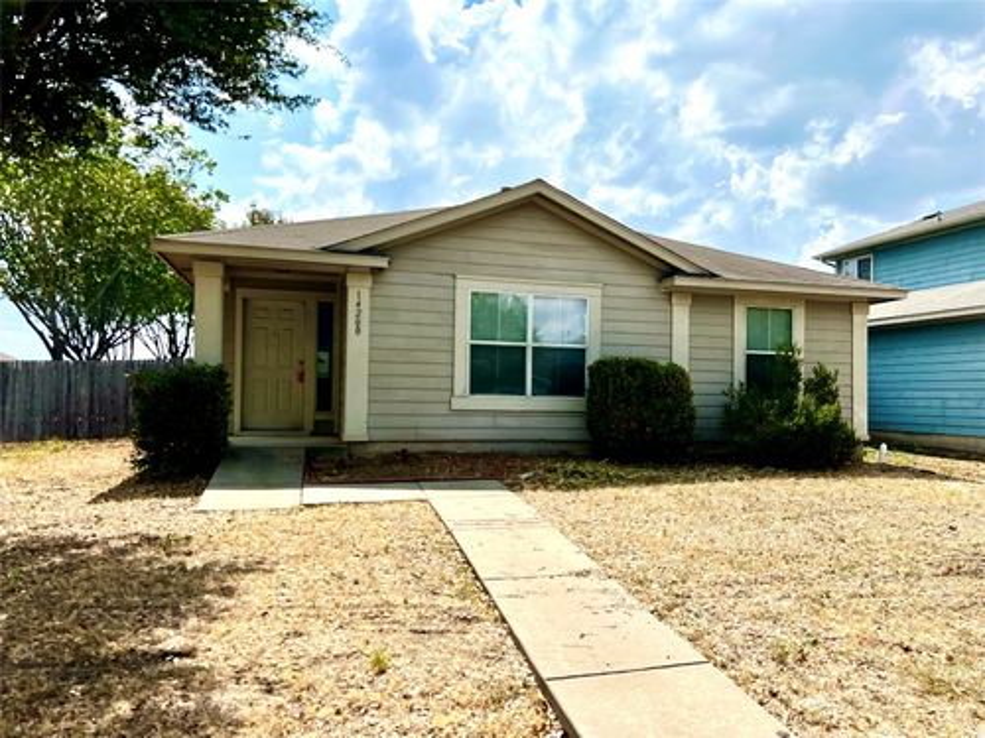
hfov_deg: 67.3
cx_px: 492
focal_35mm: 26
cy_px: 369
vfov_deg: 53.1
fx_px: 740
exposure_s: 1/11364
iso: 50
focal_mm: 5.7
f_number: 1.5
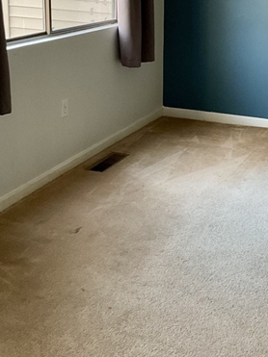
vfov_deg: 31.6
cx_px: 203
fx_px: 620
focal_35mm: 60
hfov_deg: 24.1
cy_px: 86
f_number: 1.8
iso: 100
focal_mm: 3
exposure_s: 1/60
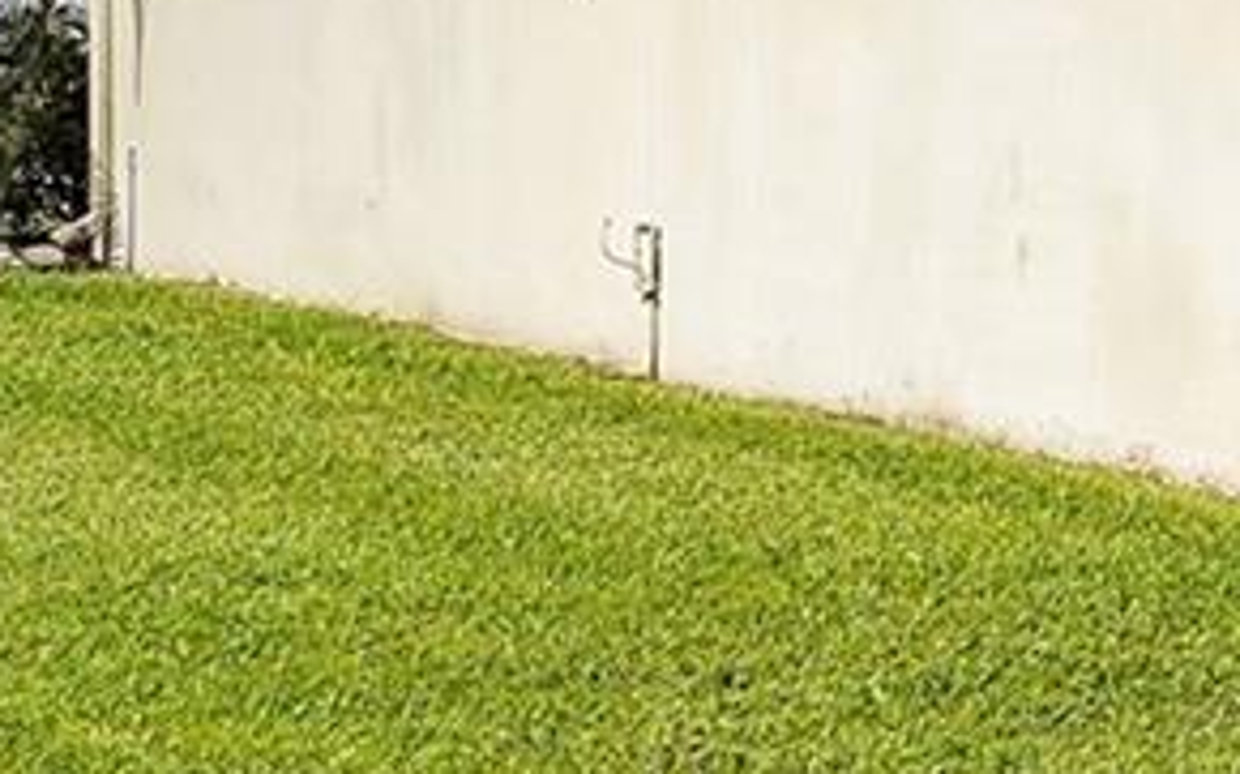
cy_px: -145
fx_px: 4560
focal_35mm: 135
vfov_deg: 9.6
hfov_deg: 13.9
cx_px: 2206
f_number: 8
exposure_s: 1/1250
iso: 400
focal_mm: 24
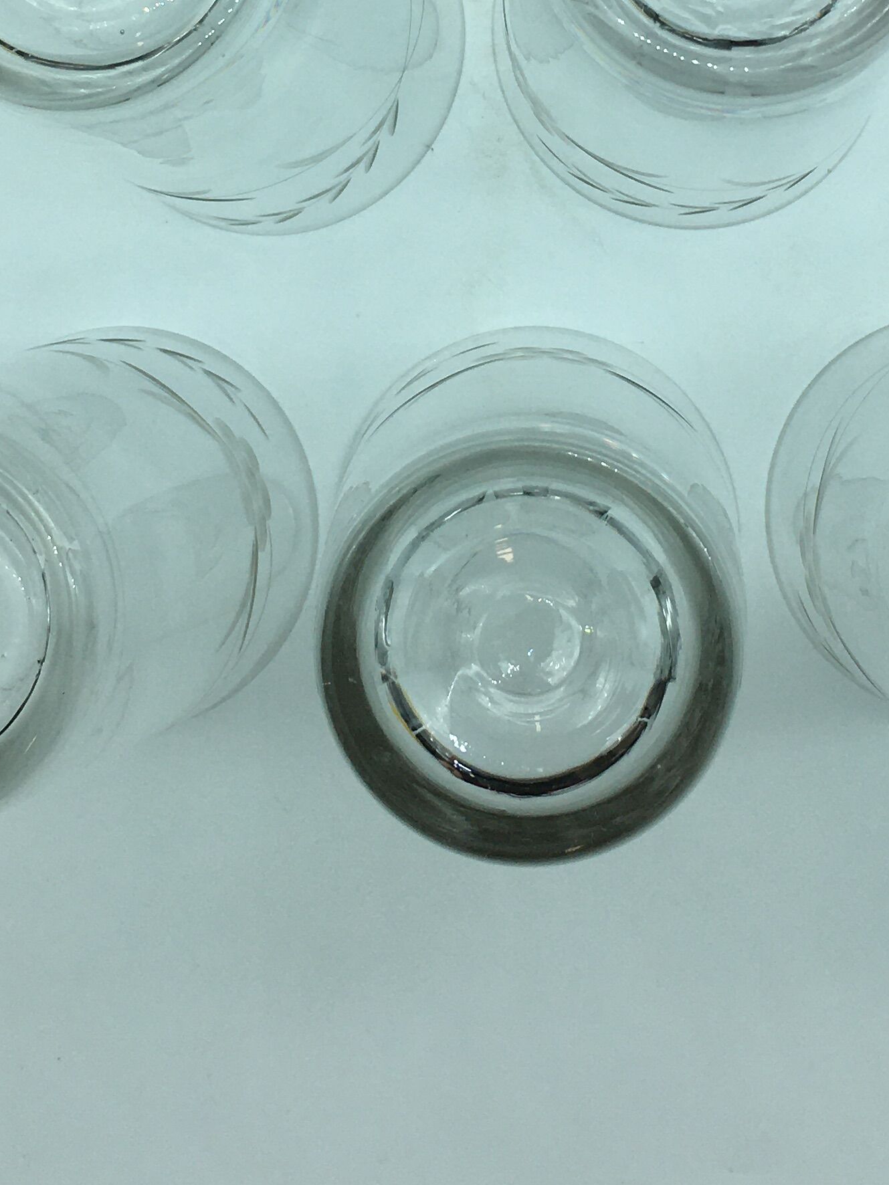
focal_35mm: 66
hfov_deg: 22.2
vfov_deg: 28.3
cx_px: 508
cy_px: 117
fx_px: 2260
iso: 25
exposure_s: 1/420
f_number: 2.2
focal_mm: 4.15
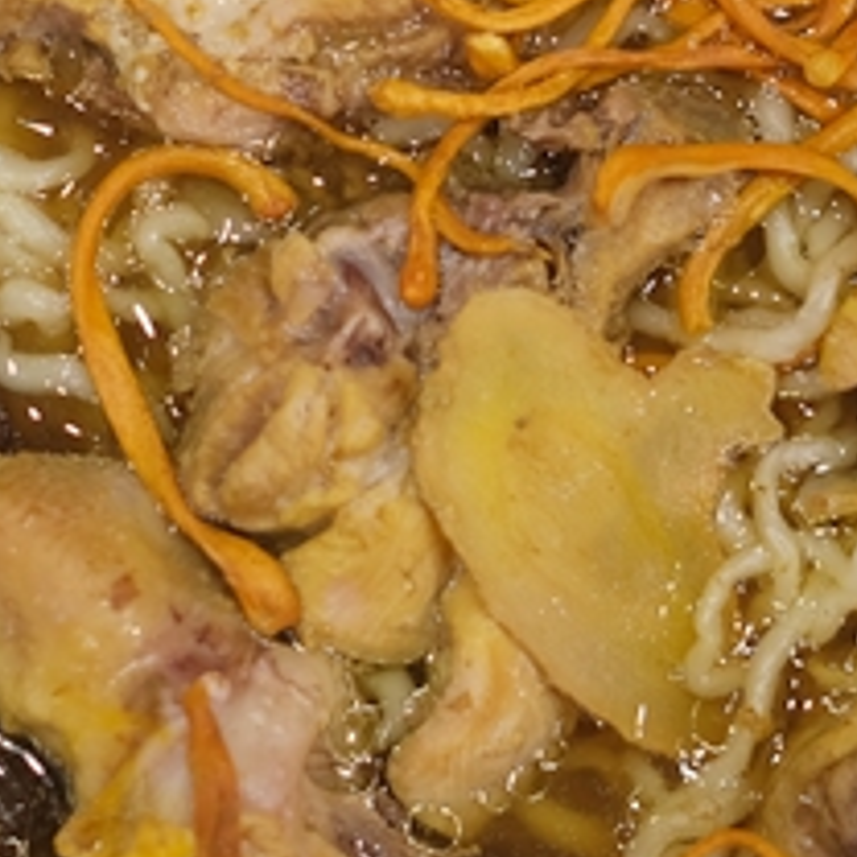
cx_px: 482
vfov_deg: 13.5
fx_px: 3613
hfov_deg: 13.5
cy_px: 449
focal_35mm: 129
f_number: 1.8
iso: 800
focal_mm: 23
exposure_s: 1/300
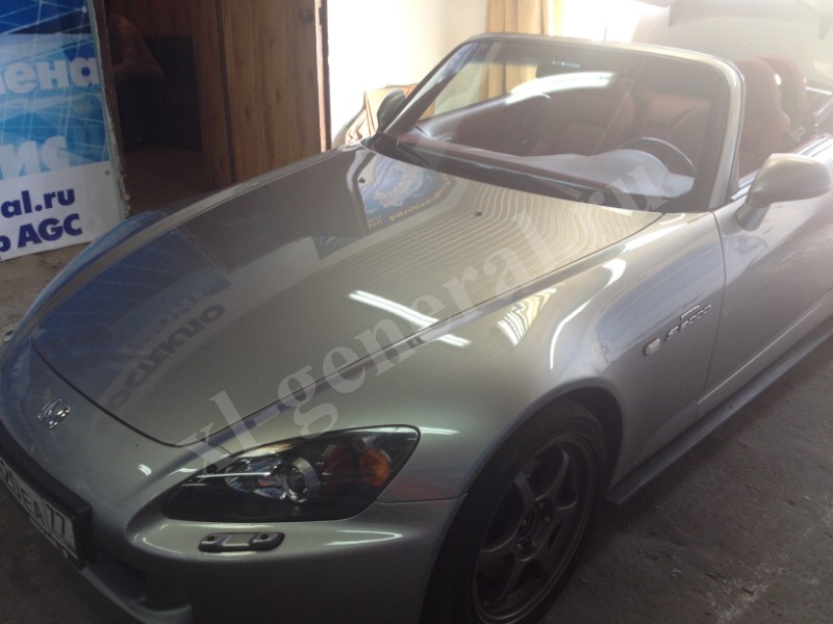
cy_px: 312
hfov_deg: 52.6
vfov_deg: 40.7
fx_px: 842
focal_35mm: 35
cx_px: 416
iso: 64
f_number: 2.4
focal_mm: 4.28
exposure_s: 1/40
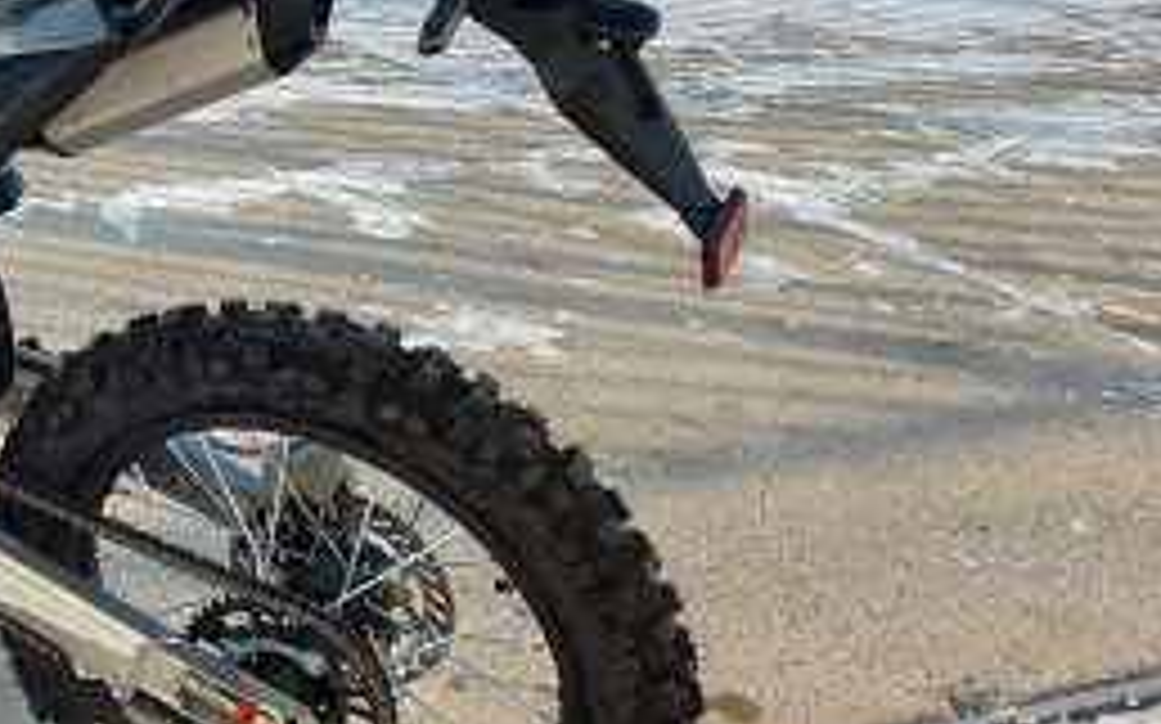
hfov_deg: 31.6
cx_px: -117
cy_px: 27
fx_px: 1803
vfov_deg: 22.0
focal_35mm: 57
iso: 40
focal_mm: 5.23
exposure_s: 1/768
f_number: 1.8
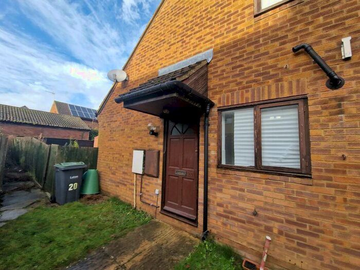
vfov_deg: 89.9
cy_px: 135
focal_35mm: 13
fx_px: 135
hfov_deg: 106.2
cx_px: 180
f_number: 2.2
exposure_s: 1/518
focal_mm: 2.2
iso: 50
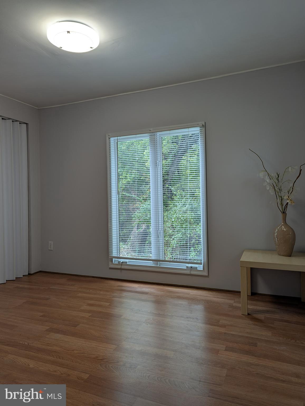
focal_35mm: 24
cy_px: 203
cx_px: 152
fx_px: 281
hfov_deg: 56.9
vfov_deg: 71.5
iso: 44
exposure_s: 1/121
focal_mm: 6.81
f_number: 1.85
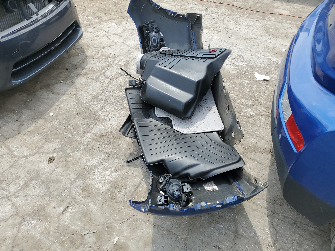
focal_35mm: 26
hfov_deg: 67.3
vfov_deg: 53.1
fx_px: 252
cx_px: 168
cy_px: 126
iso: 50
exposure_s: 1/1429
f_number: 1.5
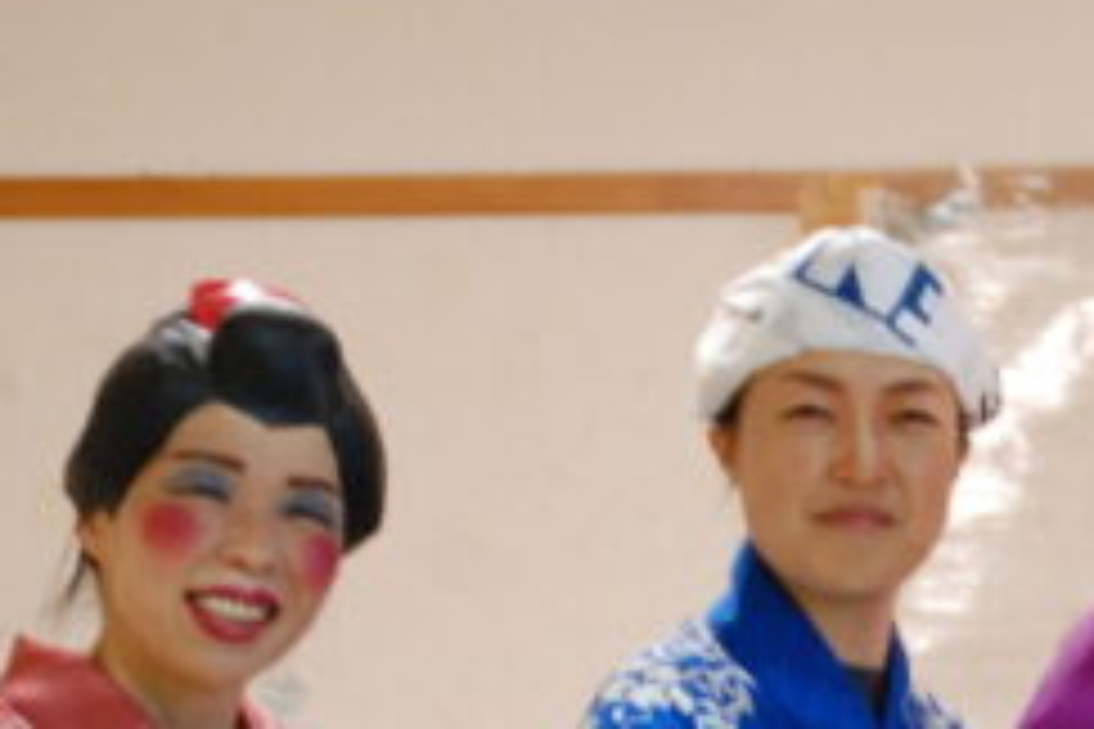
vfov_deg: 5.2
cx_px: 1333
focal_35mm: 265
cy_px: 835
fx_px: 8052
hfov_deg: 7.7
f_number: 5
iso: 900
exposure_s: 1/30
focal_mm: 56
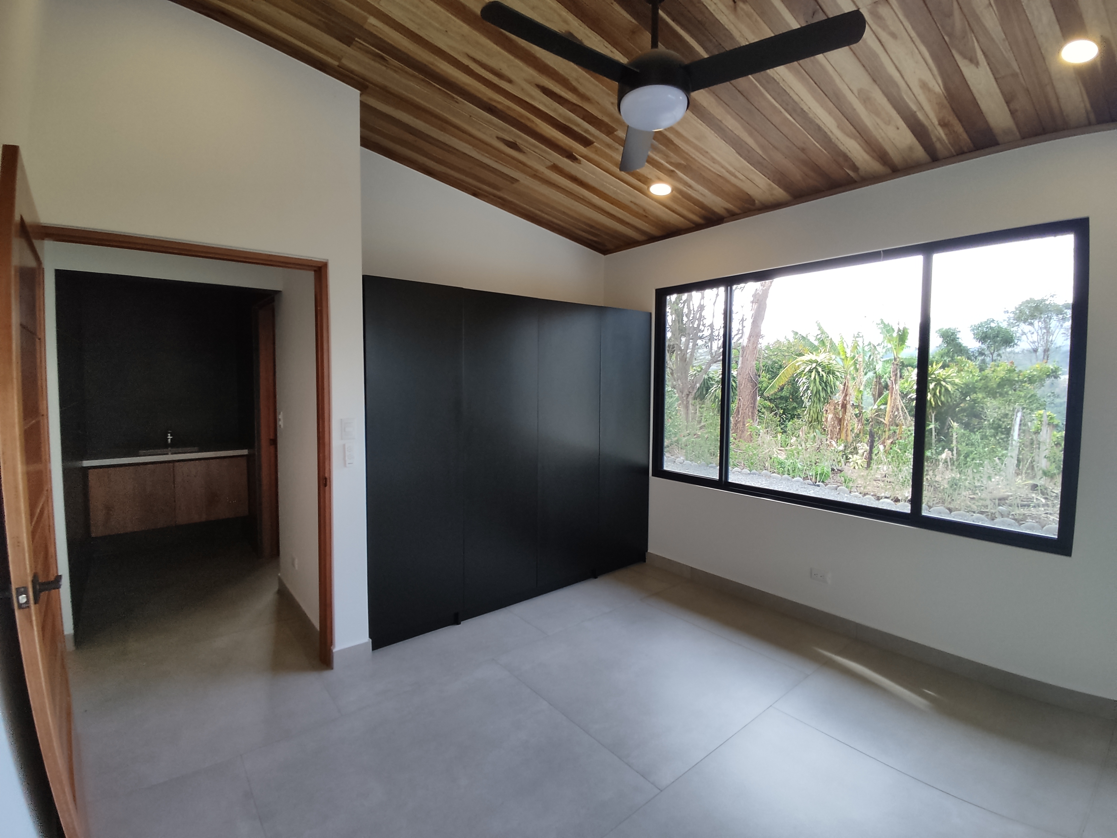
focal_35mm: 15
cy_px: 419
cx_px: 558
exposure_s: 1/100
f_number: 2.2
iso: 92
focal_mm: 1.6
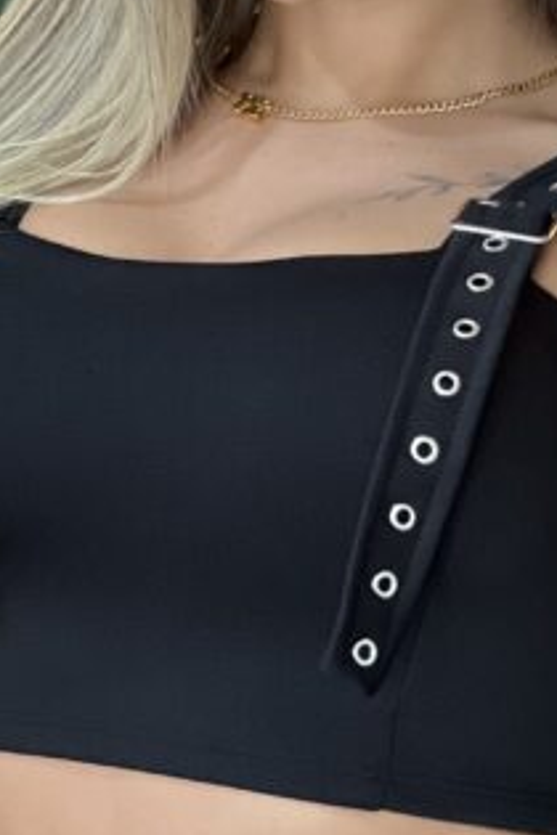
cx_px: 332
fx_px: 5500
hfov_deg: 5.8
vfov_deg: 8.7
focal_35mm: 237
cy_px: 444
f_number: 2.8
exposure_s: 1/120
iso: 200
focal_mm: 9
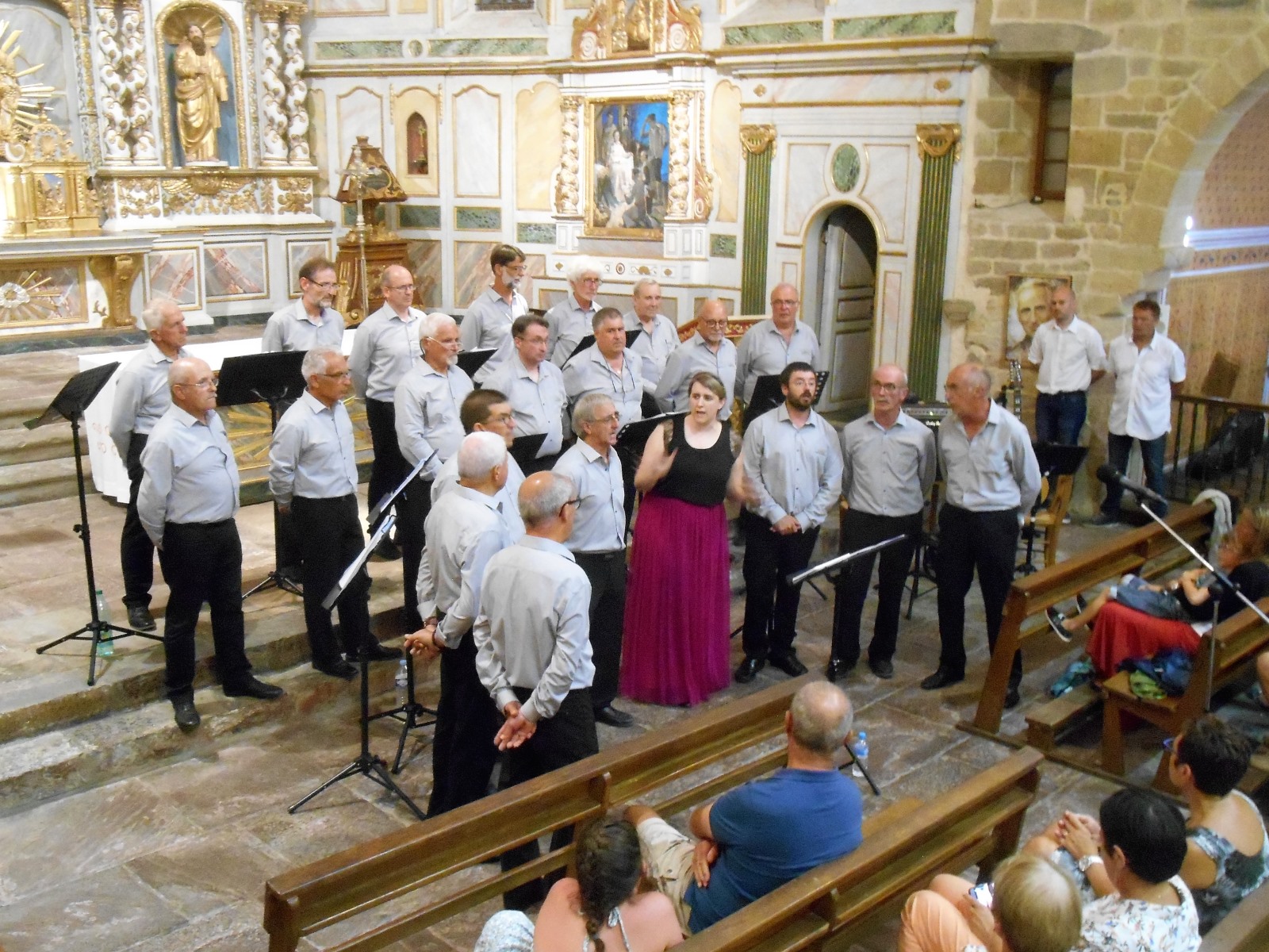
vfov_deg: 45.4
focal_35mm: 31
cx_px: 634
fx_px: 1136
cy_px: 476
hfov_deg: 58.4
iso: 800
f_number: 3.6
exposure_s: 1/5
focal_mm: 5.5
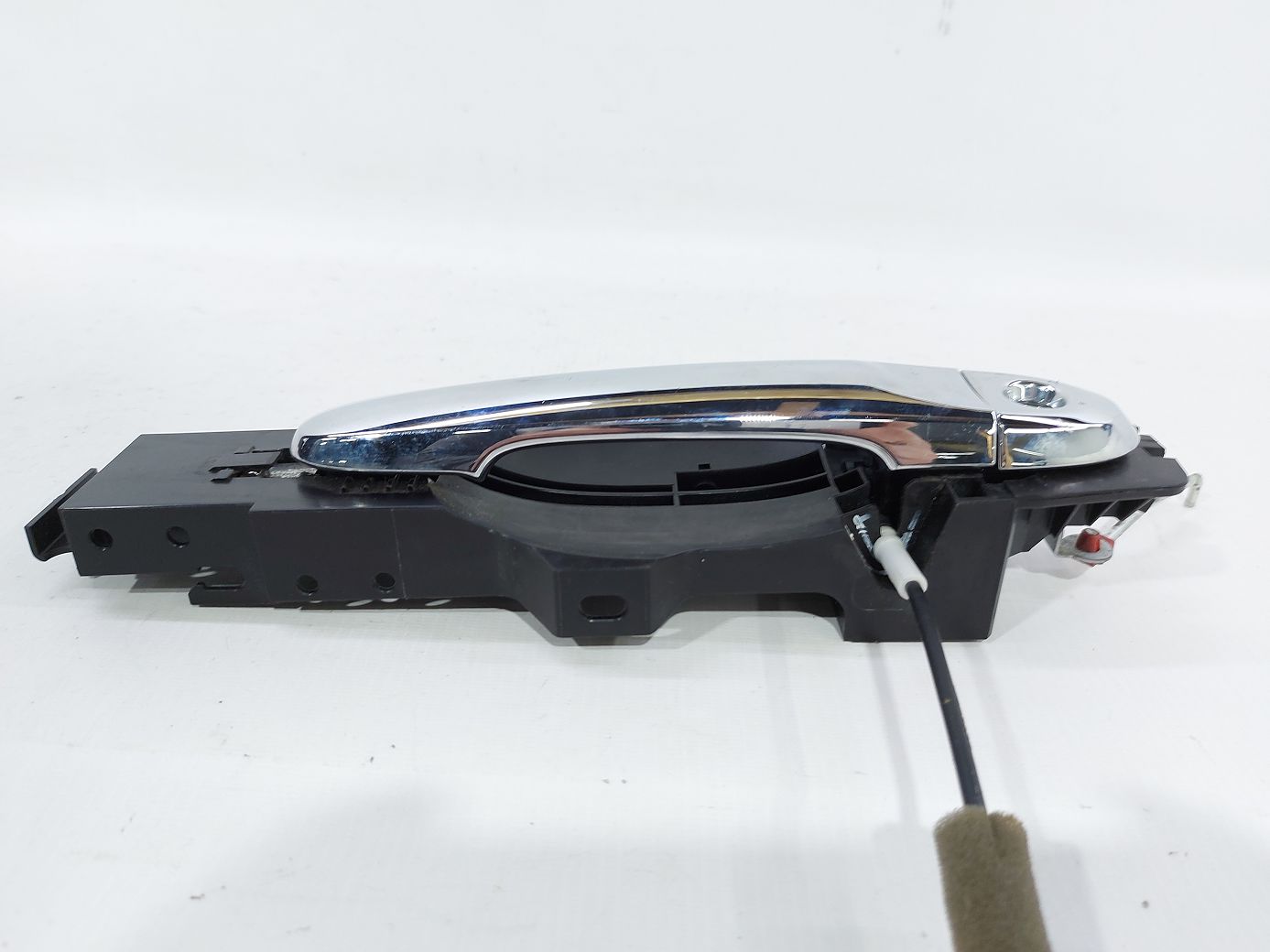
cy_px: 476
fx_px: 880
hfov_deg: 71.6
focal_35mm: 24
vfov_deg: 56.8
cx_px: 635
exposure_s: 1/50
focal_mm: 5.23
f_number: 1.8
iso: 80
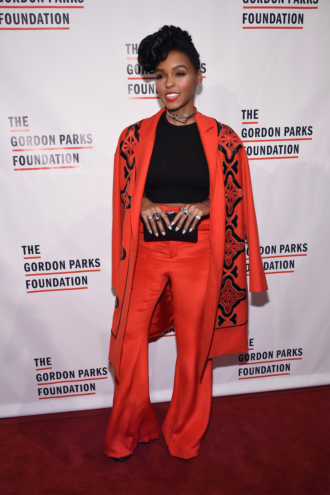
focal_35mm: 32
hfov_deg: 41.1
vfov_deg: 58.7
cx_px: 165
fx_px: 440
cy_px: 248
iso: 1000
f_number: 7.1
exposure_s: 1/250
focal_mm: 32
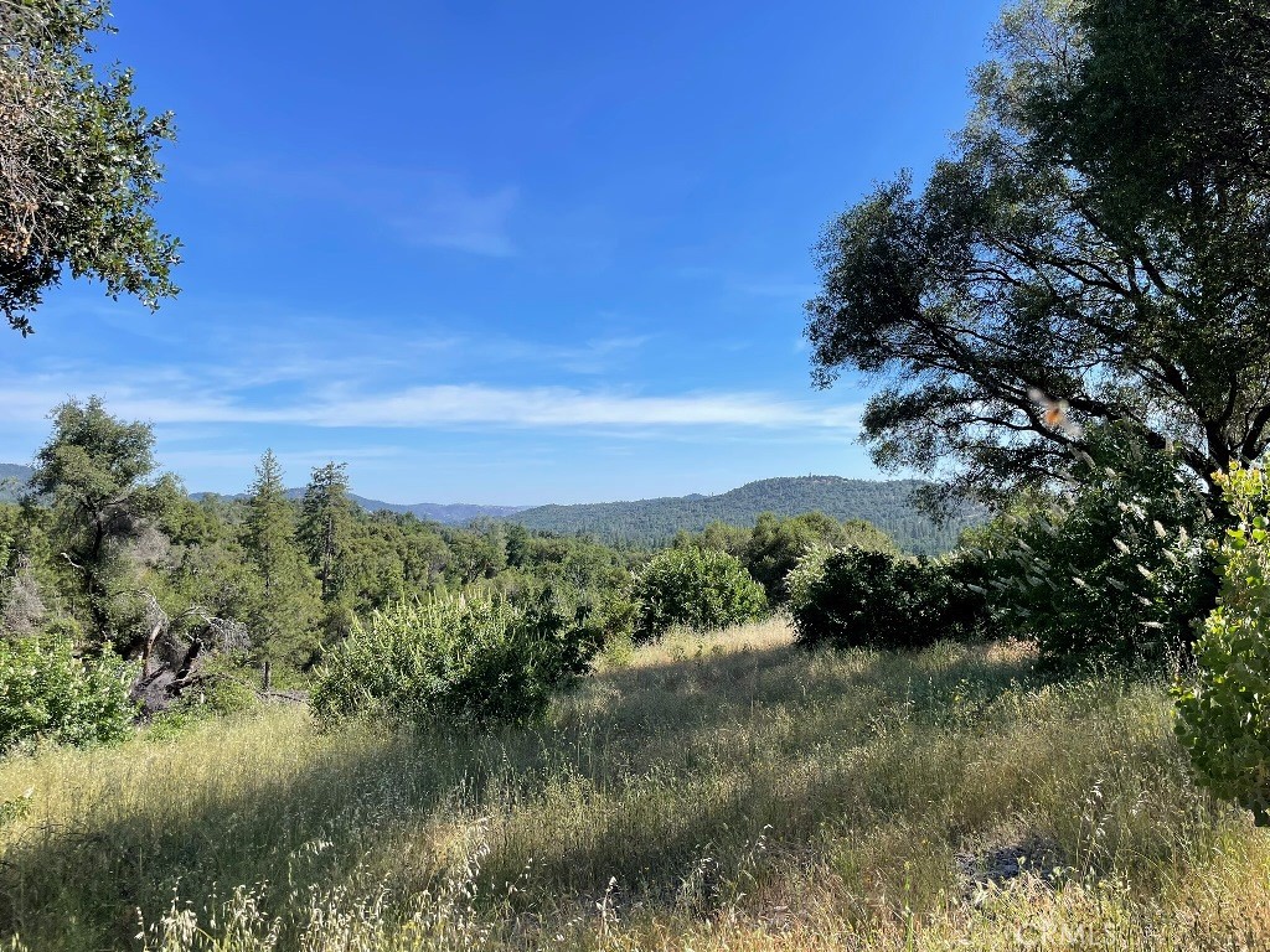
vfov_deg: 53.1
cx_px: 635
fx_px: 954
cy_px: 476
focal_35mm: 26
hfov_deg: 67.3
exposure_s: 1/2882
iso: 32
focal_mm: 4.2
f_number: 1.6
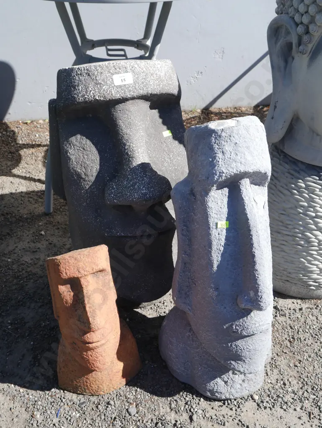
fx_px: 421
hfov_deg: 41.8
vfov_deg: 53.9
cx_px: 161
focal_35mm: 34
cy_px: 214
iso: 200
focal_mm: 17
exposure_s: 1/320
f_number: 7.1
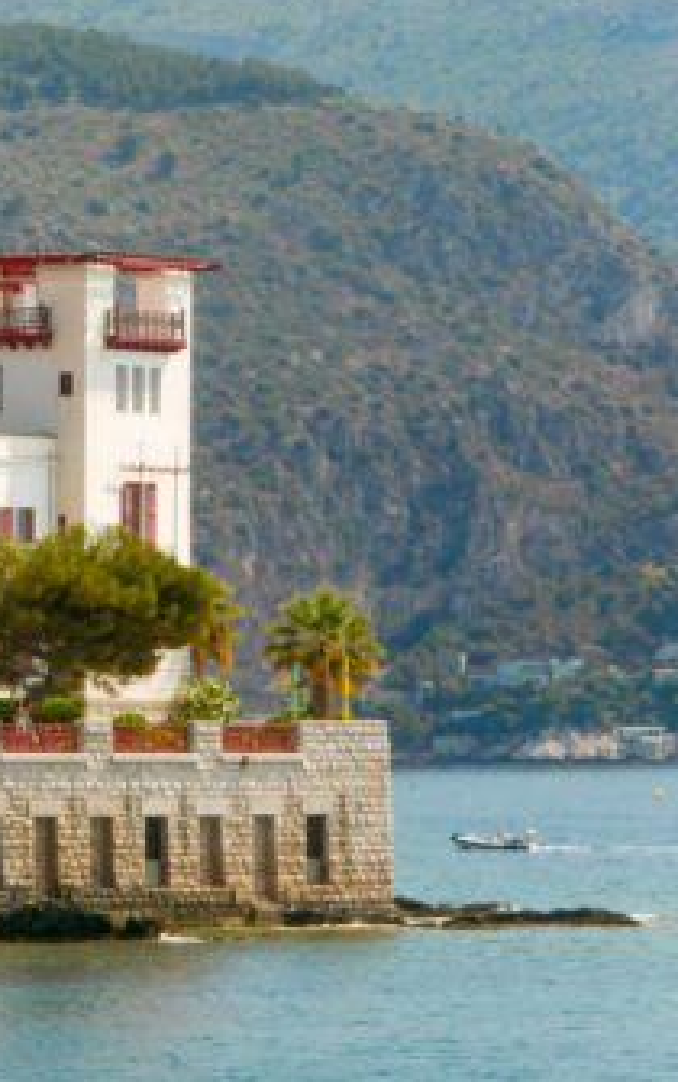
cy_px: 510
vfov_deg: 6.1
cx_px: -19
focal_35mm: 346
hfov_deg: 3.8
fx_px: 10207
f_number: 5.8
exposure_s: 1/250
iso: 1600
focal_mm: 114
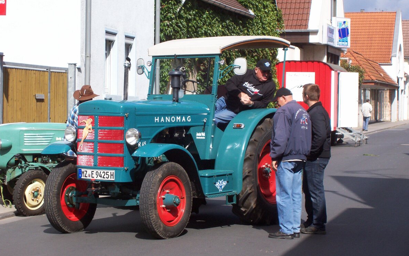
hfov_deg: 19.1
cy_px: 105
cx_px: 204
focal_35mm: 109
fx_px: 1215
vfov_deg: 12.0
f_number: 4.6
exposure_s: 1/601
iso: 80
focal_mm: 16.8
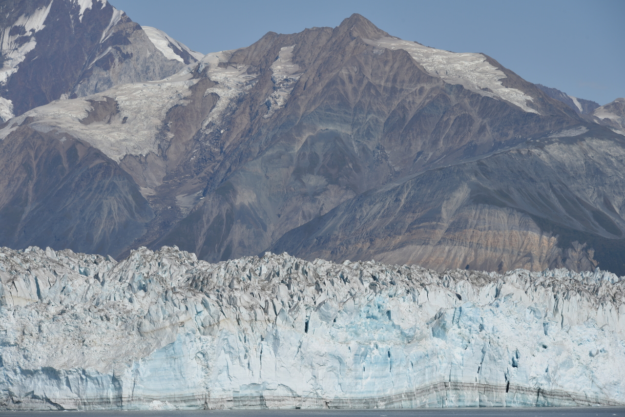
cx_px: 312
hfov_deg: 12.1
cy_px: 208
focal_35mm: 170
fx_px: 2952
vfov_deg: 8.1
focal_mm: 170
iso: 100
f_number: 11
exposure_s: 1/500
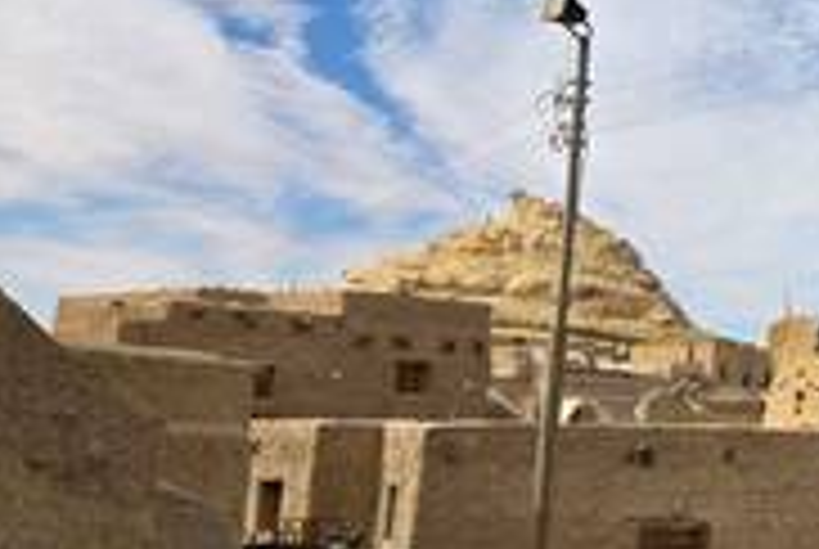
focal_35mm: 63
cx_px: 1066
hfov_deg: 26.8
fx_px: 1436
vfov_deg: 21.6
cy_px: 216
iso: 25
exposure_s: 1/3034
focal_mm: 5.4
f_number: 1.8
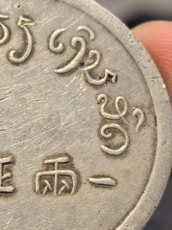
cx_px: 21
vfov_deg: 15.8
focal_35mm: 125
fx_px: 829
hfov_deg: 11.8
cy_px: 138
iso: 160
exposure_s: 1/50
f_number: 2
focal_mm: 6.98
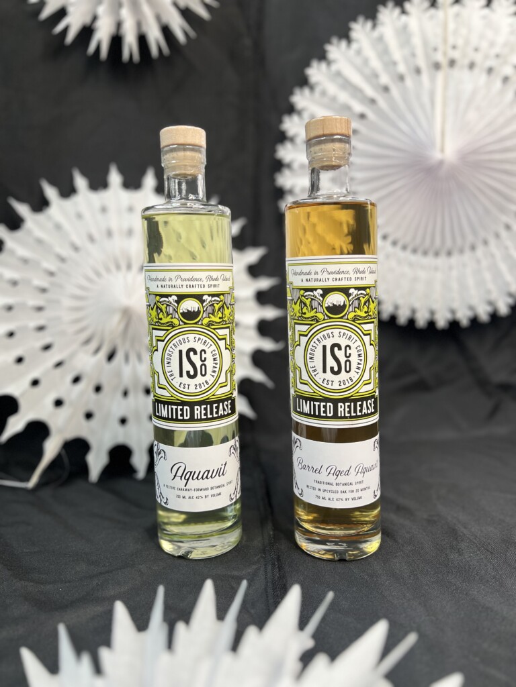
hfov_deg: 53.1
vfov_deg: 67.3
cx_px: 258
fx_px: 517
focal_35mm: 26
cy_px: 344
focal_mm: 5.7
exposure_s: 1/121
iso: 100
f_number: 1.5
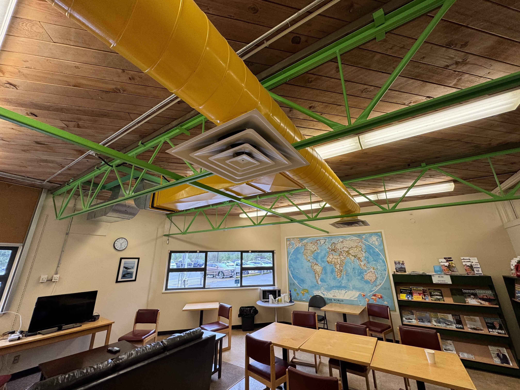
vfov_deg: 85.7
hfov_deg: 102.1
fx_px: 210
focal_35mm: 14
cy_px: 195
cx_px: 260
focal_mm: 2.22
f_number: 2.2
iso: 160
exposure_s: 1/120
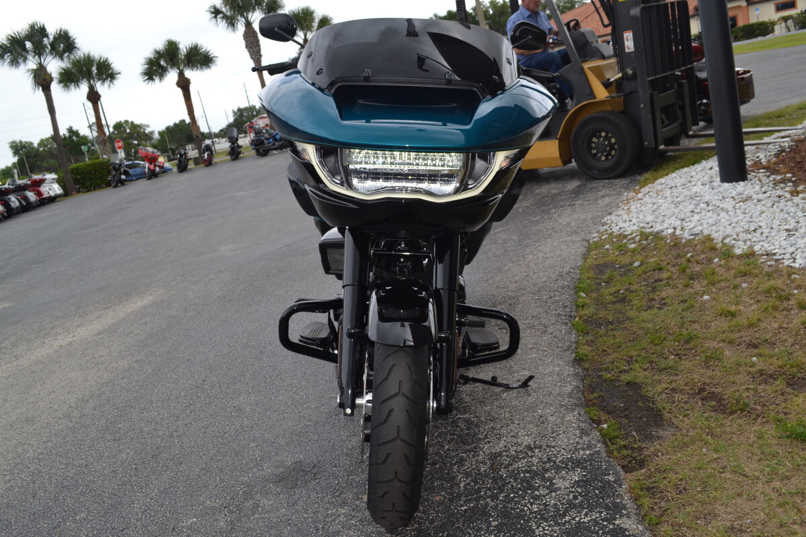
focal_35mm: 30
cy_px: 268
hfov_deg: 61.9
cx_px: 403
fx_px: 672
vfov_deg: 43.6
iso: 100
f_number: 7.1
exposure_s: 1/200
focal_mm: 20
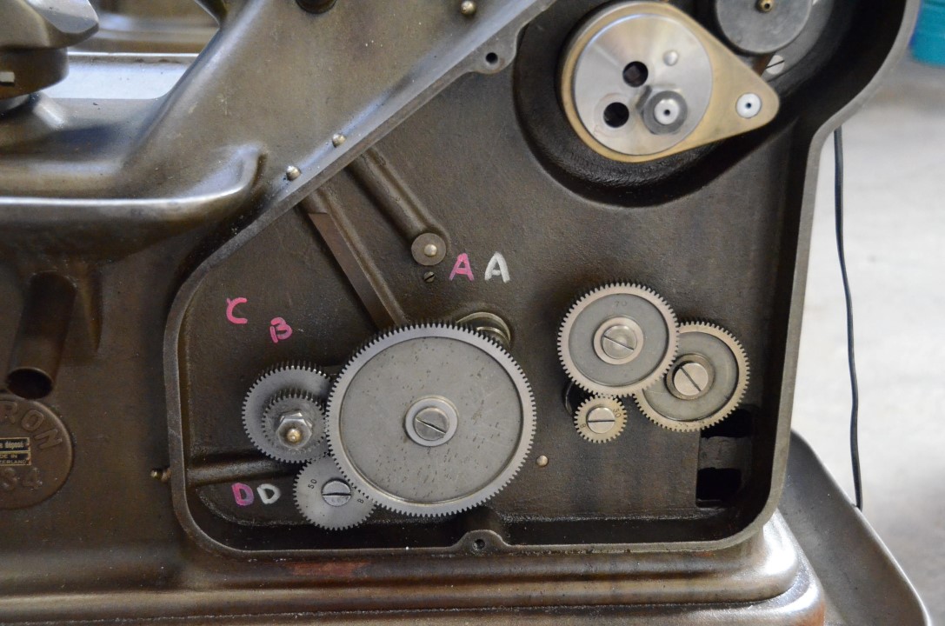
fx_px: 1375
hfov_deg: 37.9
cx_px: 472
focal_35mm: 52
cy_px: 313
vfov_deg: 25.6
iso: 6400
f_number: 4.5
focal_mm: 35
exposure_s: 1/125
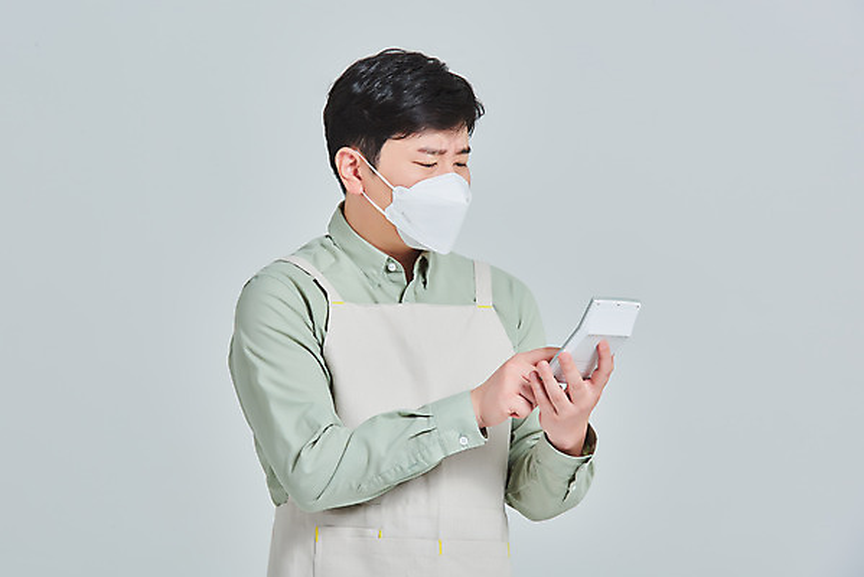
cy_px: 288
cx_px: 432
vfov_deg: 9.8
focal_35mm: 140
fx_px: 3361
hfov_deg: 14.6
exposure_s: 1/125
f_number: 14
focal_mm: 140
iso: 100
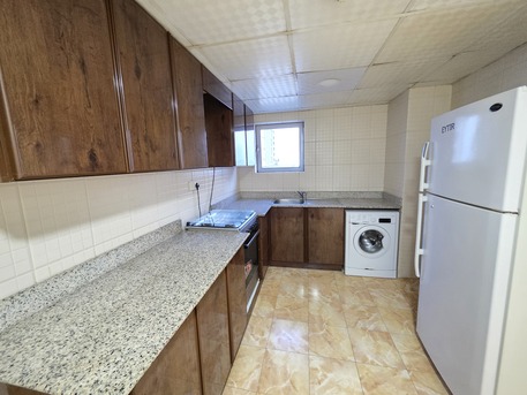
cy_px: 198
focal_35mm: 13
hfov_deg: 106.2
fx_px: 198
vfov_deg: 89.9
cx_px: 264
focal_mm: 2.2
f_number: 1.9
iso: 1600
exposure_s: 1/25
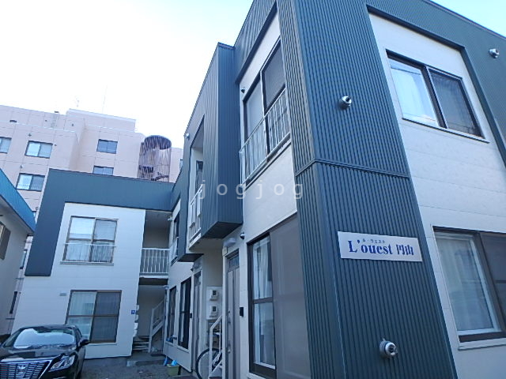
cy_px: 190
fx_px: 307
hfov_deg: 79.0
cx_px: 253
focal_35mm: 21
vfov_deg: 63.4
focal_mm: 3.7
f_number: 3.5
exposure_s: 1/80
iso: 125
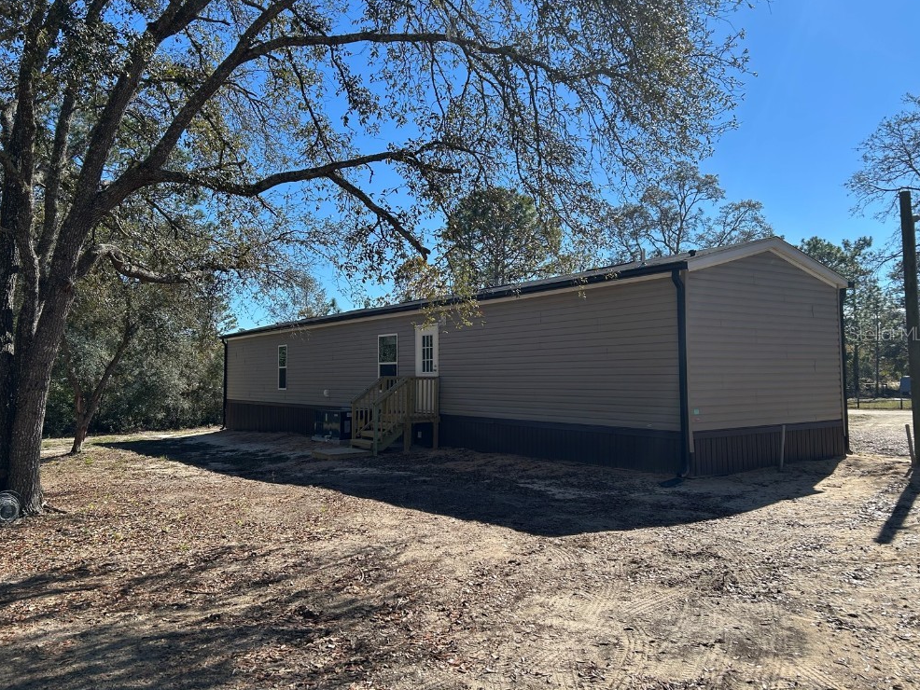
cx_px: 459
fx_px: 718
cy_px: 333
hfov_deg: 65.3
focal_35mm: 27
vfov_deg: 51.4
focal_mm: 5.7
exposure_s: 1/3356
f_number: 1.5
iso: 50
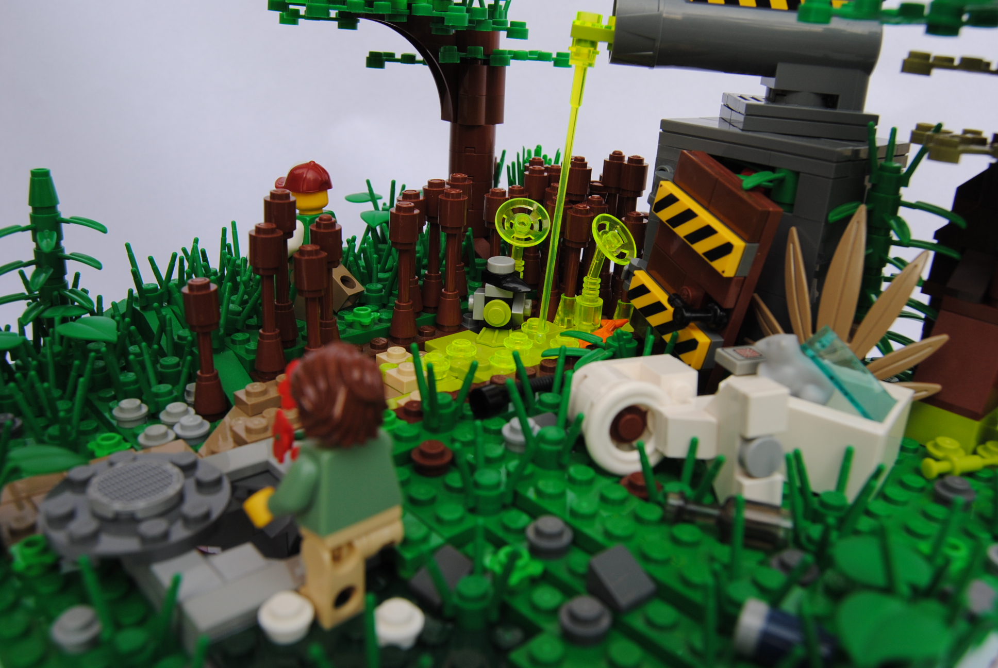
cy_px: 334
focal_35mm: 30
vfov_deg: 43.7
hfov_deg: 61.9
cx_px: 499
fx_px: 833
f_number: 8
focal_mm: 20
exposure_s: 1/60
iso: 160
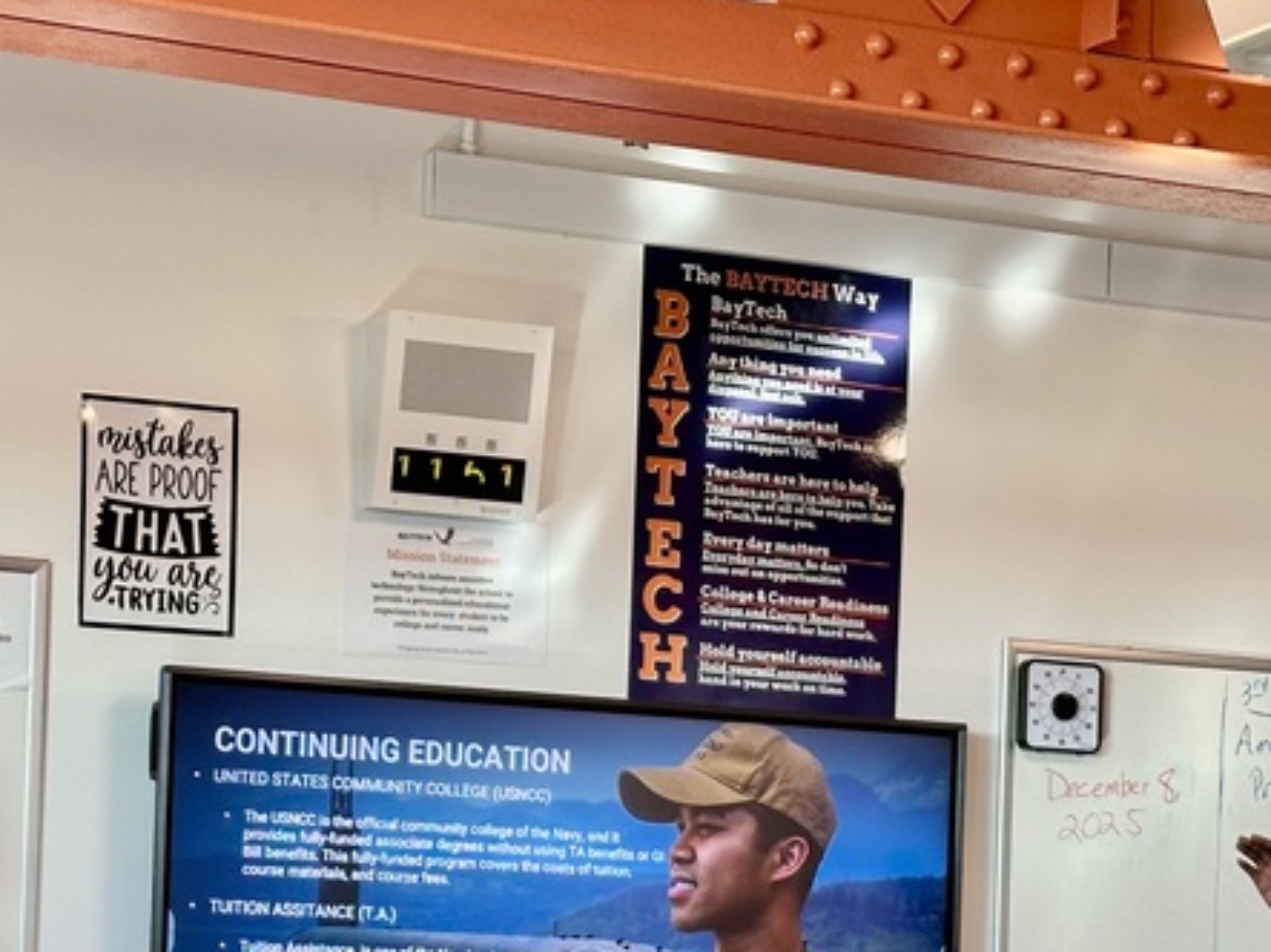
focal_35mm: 111
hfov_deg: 17.7
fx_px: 4074
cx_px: 732
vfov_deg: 13.2
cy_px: 935
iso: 80
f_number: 1.78
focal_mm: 6.86
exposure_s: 1/115
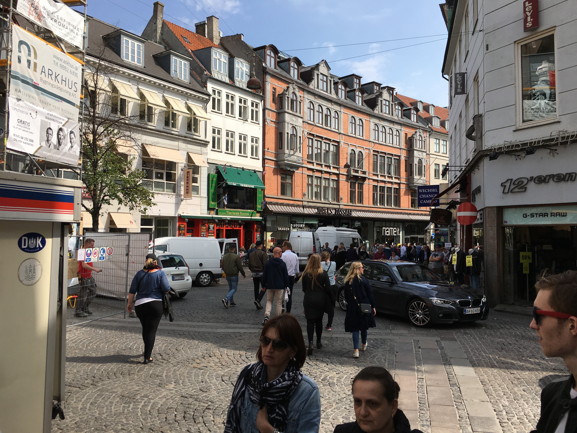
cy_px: 216
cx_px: 288
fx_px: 483
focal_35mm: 29
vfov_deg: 48.2
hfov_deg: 61.7
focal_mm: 4.15
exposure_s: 1/1876
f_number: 2.2
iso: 25
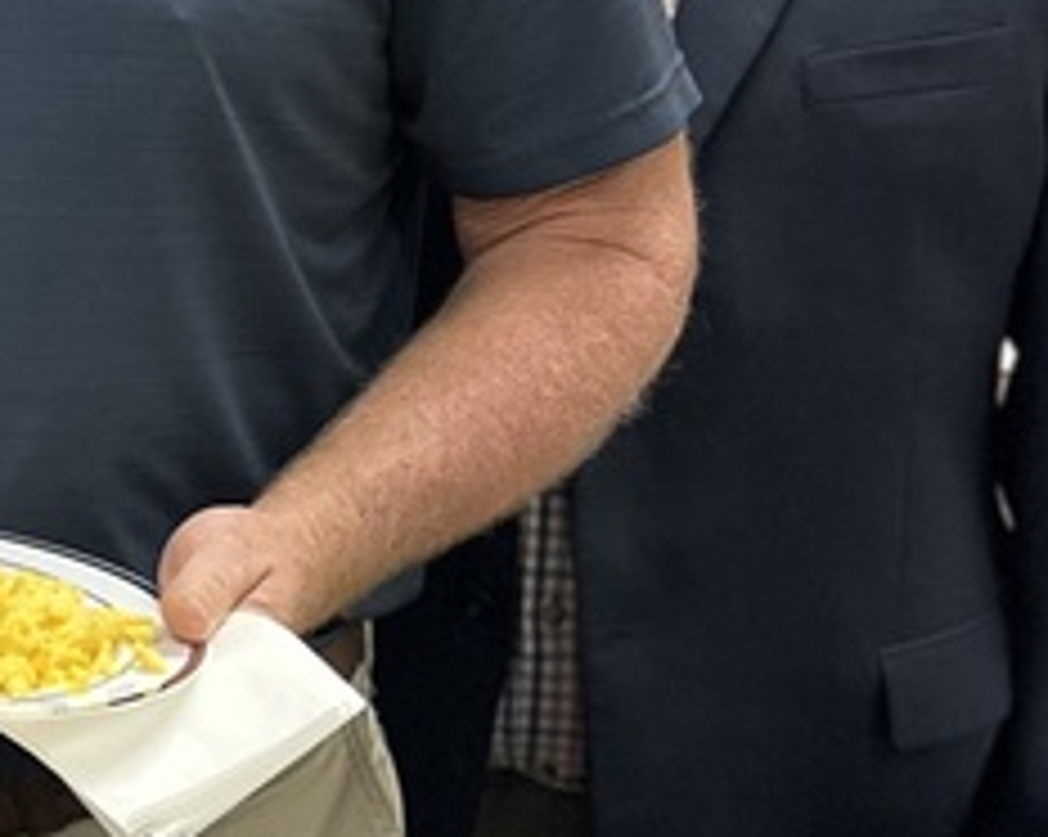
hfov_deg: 17.5
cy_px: 220
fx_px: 3192
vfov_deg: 14.9
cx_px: -301
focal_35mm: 103
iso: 320
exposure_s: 1/60
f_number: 1.78
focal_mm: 6.86
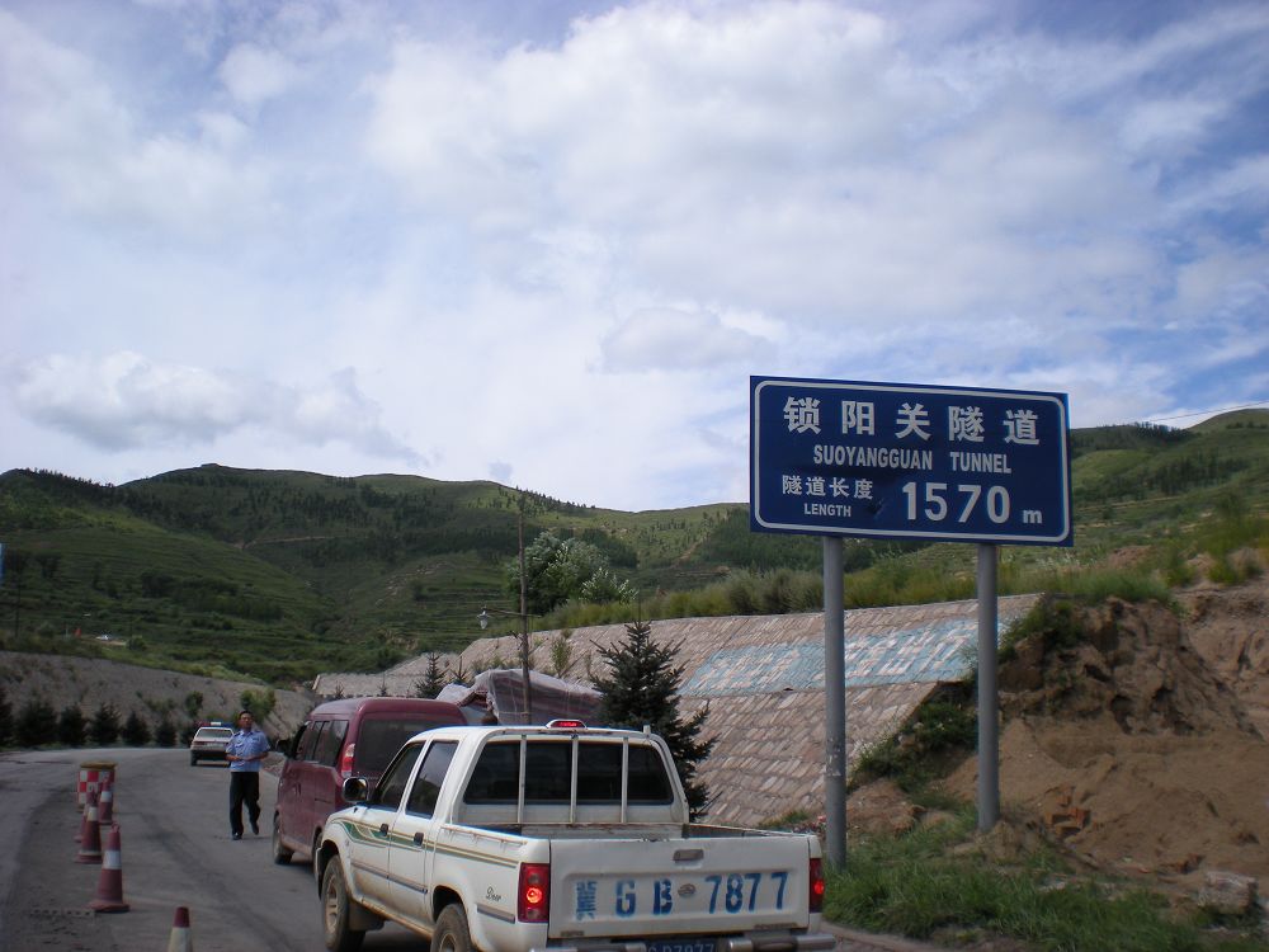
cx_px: 634
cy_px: 476
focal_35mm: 38
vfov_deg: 37.7
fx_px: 1393
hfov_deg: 49.0
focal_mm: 6.3
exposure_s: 1/728
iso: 64
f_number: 4.6
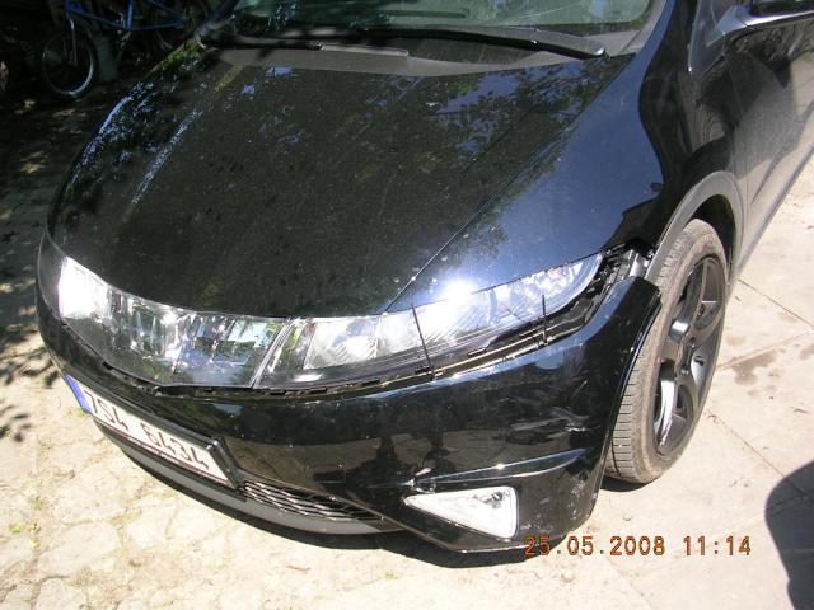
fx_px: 894
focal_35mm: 38
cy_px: 305
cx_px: 407
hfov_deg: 49.0
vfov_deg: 37.7
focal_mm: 5.8
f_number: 2.8
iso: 50
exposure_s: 1/356
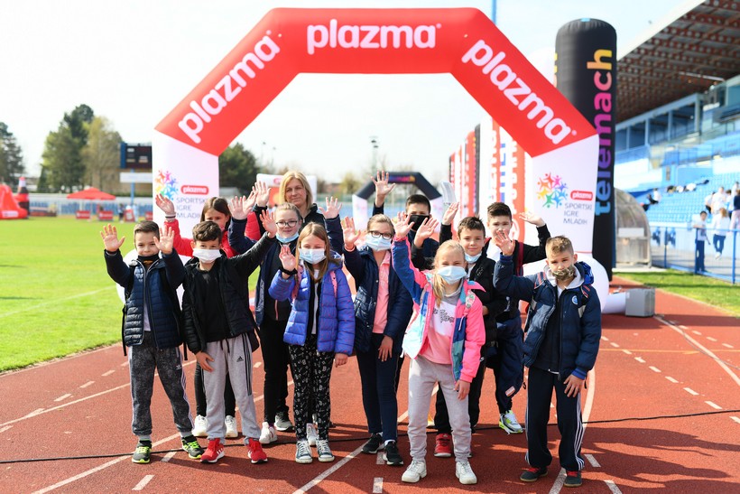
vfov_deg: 27.0
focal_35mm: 50
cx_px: 370
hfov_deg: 39.6
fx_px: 1028
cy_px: 247
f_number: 2.8
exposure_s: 1/1000
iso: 100
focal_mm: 50
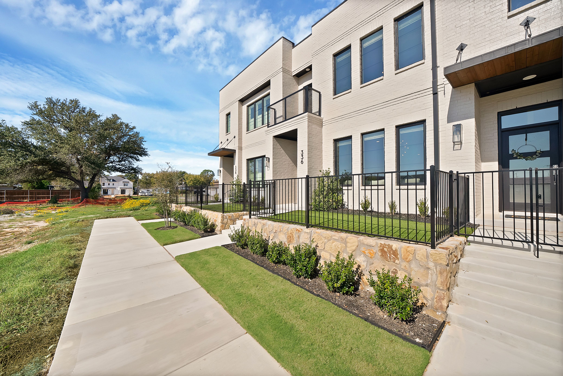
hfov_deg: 108.3
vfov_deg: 85.5
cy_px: 188
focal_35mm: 13
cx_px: 282
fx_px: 203
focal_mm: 13
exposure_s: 1/640
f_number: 9
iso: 640
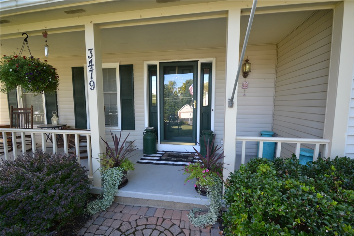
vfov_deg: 77.3
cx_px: 177
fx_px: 147
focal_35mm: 15
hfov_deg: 100.4
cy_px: 118
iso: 400
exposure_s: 1/125
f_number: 5.6
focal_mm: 10
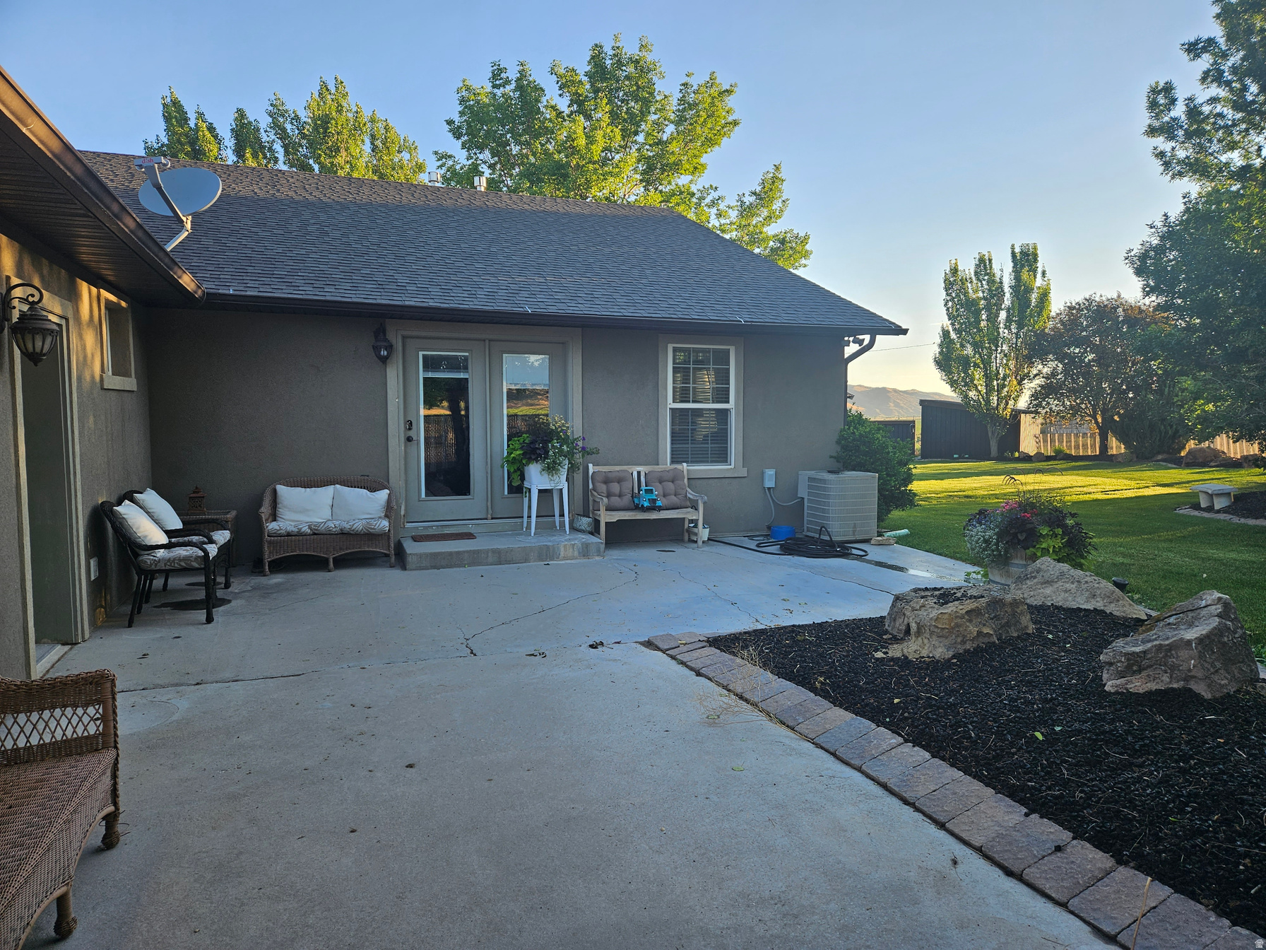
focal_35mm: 23
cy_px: 475
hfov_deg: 73.9
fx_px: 841
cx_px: 633
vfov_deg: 58.9
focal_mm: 5.4
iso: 25
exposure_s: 1/284
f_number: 1.8
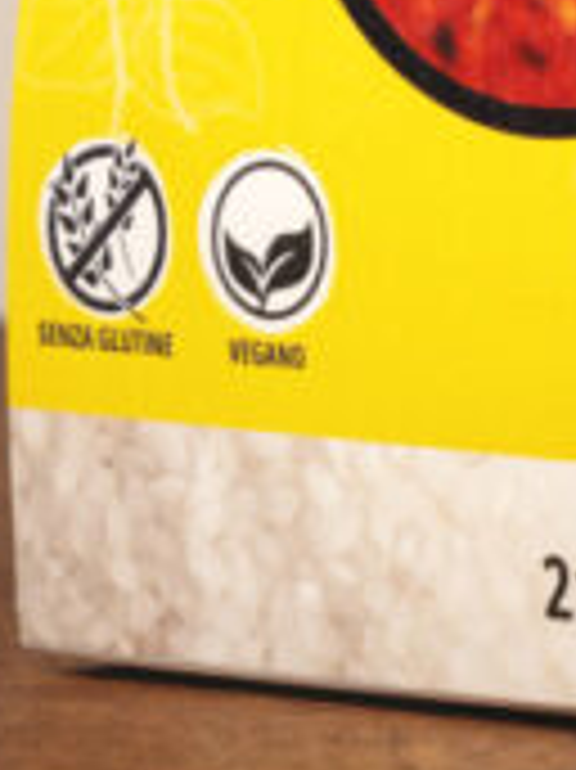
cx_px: 592
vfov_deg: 4.7
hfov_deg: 3.6
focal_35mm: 415
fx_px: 9219
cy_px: -720
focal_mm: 70
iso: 200
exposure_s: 1/160
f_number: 8
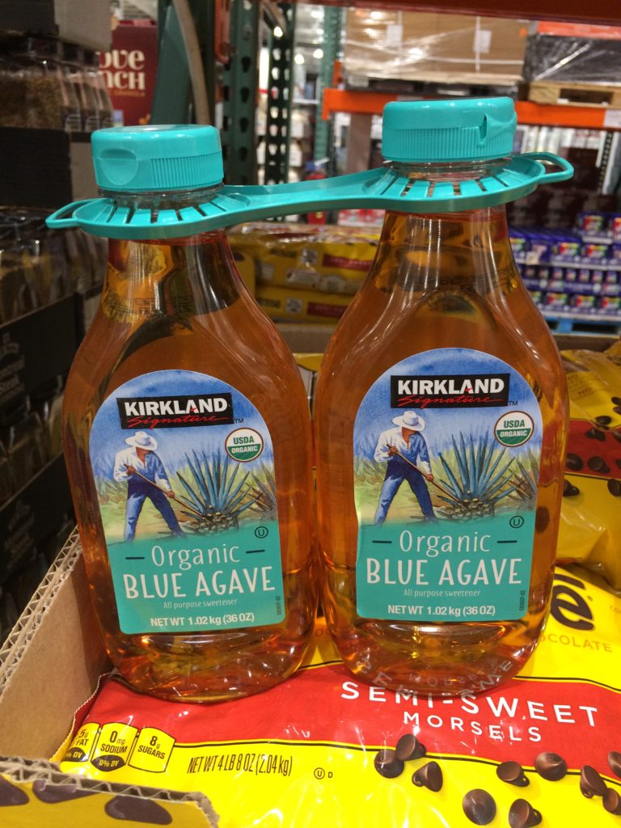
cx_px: 310
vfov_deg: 61.7
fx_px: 694
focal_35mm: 29
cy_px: 414
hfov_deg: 48.2
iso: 125
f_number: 2.2
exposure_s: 1/30
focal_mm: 4.15
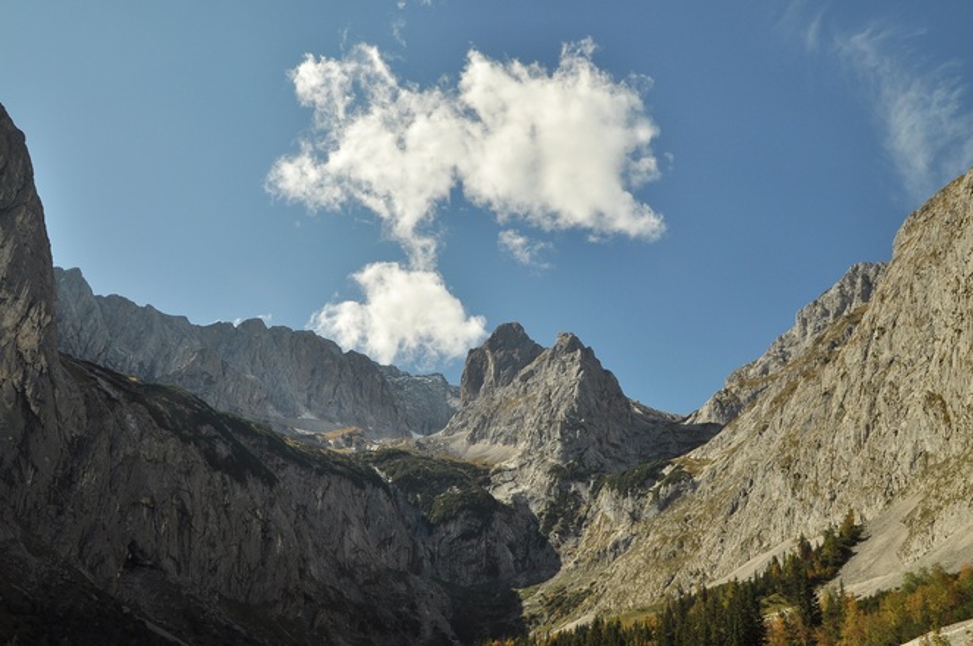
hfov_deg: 62.0
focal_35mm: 30
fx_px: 810
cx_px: 486
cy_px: 323
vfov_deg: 43.5
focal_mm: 20
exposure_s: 1/250
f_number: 8
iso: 200
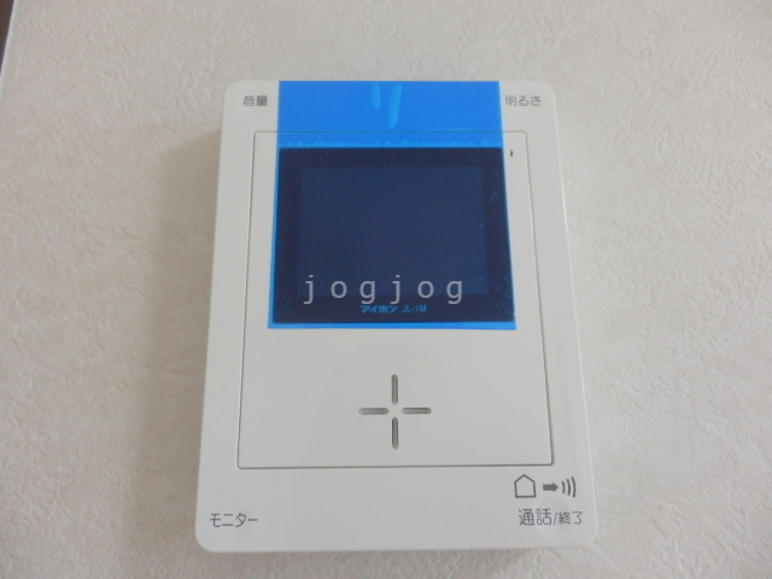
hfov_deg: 71.6
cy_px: 290
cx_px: 386
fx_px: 535
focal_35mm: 24
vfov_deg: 56.8
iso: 160
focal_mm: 4.2
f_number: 3
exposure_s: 1/30
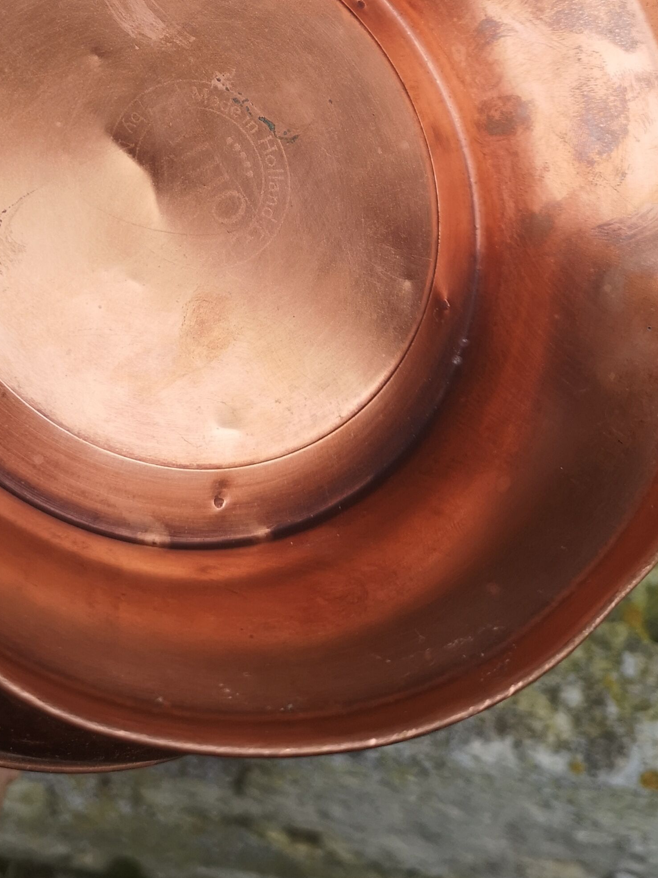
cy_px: 127
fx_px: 1268
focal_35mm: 50
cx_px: 178
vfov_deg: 36.4
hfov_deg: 28.7
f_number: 1.8
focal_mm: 5.58
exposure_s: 1/221
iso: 50
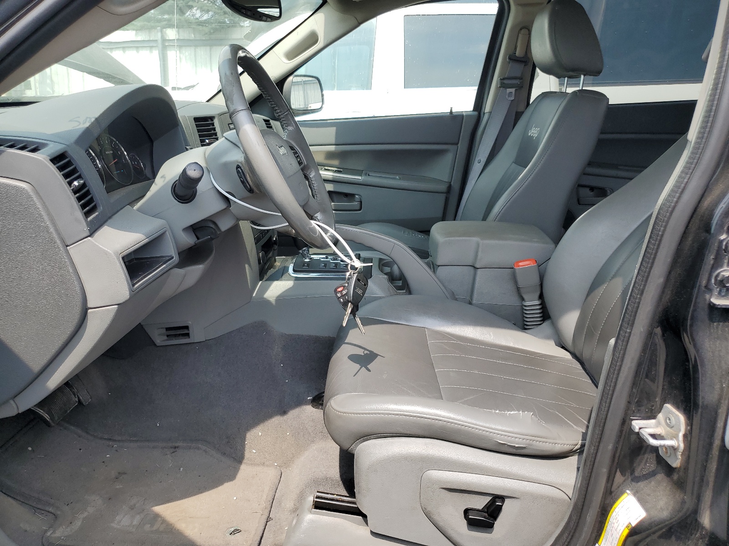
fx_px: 548
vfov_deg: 53.1
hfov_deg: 67.3
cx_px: 364
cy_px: 273
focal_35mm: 26
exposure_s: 1/833
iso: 50
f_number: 1.5
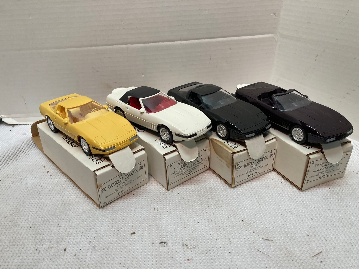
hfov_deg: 63.4
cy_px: 134
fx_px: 290
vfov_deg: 49.8
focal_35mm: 28
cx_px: 180
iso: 50
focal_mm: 3.99
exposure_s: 1/60
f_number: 1.8
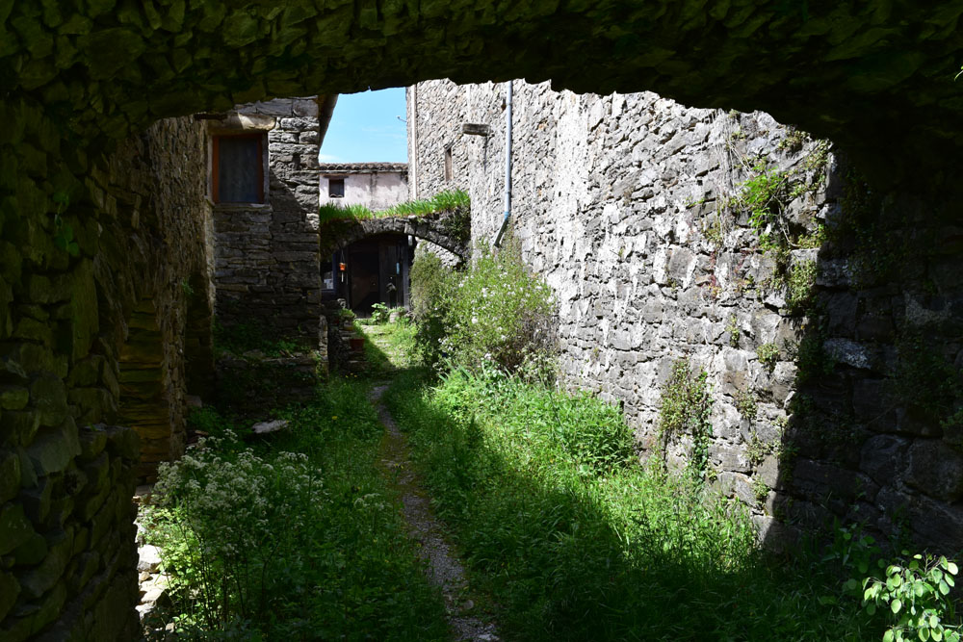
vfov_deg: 43.6
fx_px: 803
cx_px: 482
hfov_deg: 61.9
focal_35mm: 30
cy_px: 321
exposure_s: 1/400
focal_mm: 20
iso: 400
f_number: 9
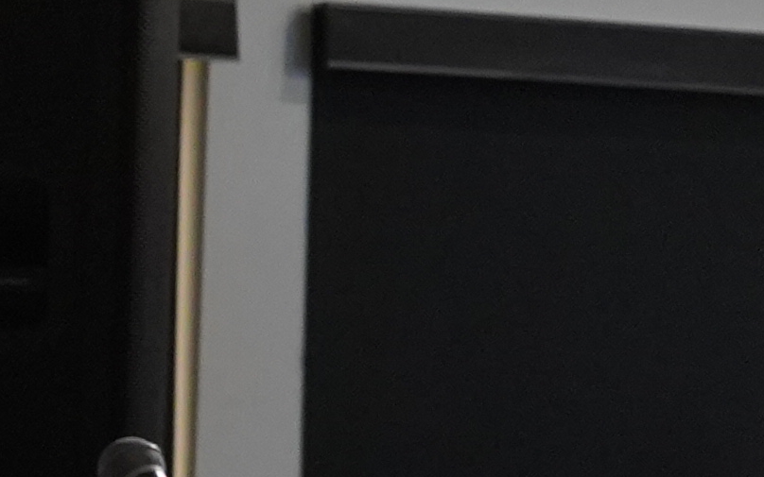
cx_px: -1509
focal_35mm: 212
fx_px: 4414
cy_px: 859
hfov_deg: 8.4
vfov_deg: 6.1
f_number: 4
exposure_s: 1/60
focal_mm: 28
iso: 3200
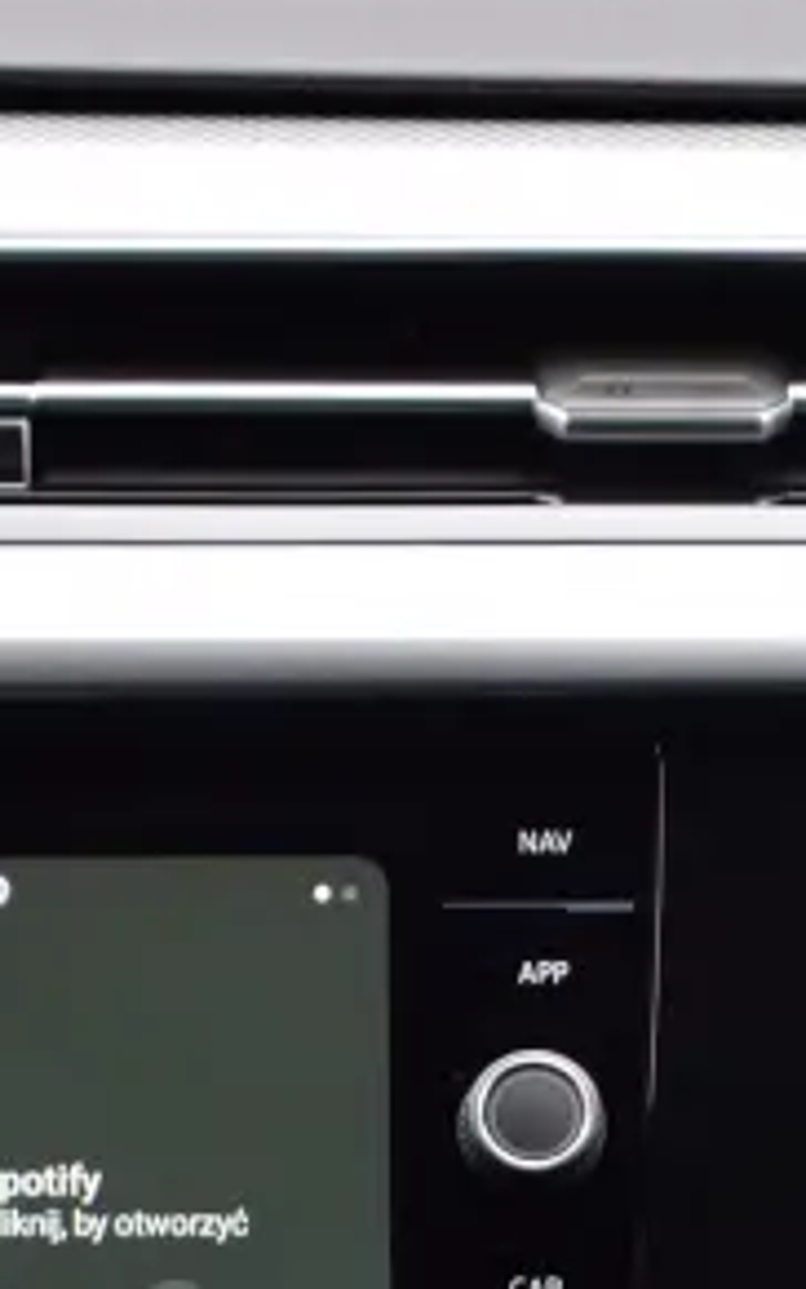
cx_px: -71
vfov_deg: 7.5
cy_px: 1652
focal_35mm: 278
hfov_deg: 4.7
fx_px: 9755
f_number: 5
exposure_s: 1/100
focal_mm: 55
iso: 360
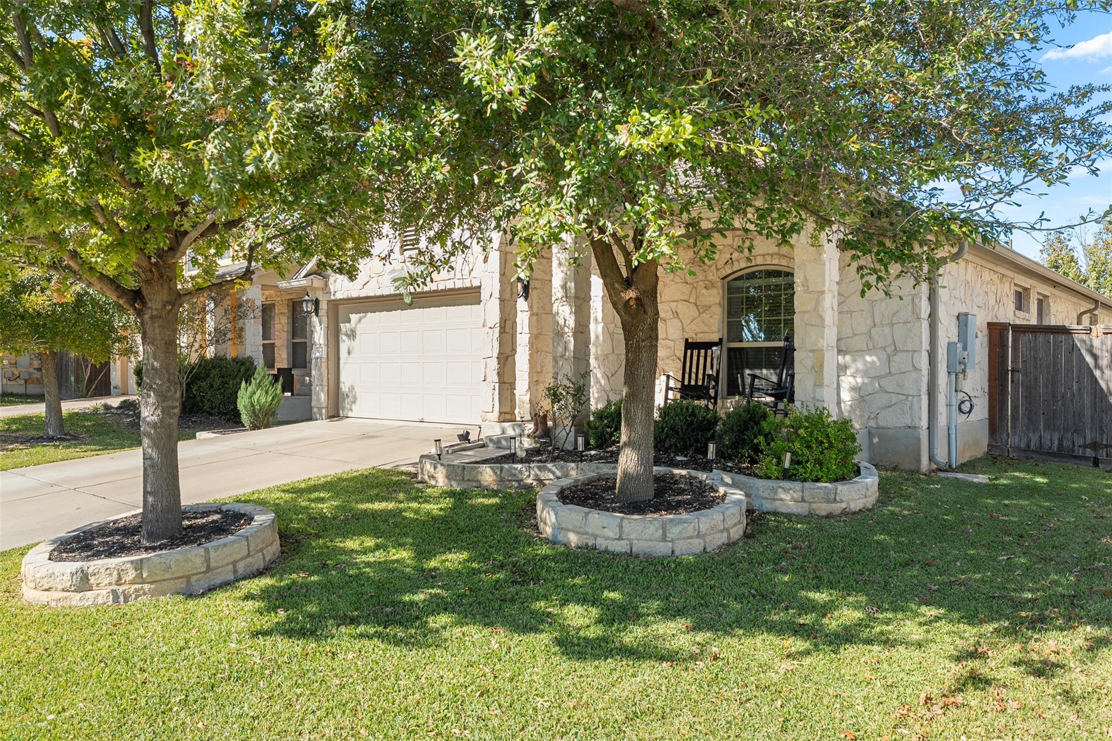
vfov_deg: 49.5
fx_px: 803
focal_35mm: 26
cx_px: 556
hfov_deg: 69.4
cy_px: 370
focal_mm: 26
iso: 125
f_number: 8
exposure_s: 1/80
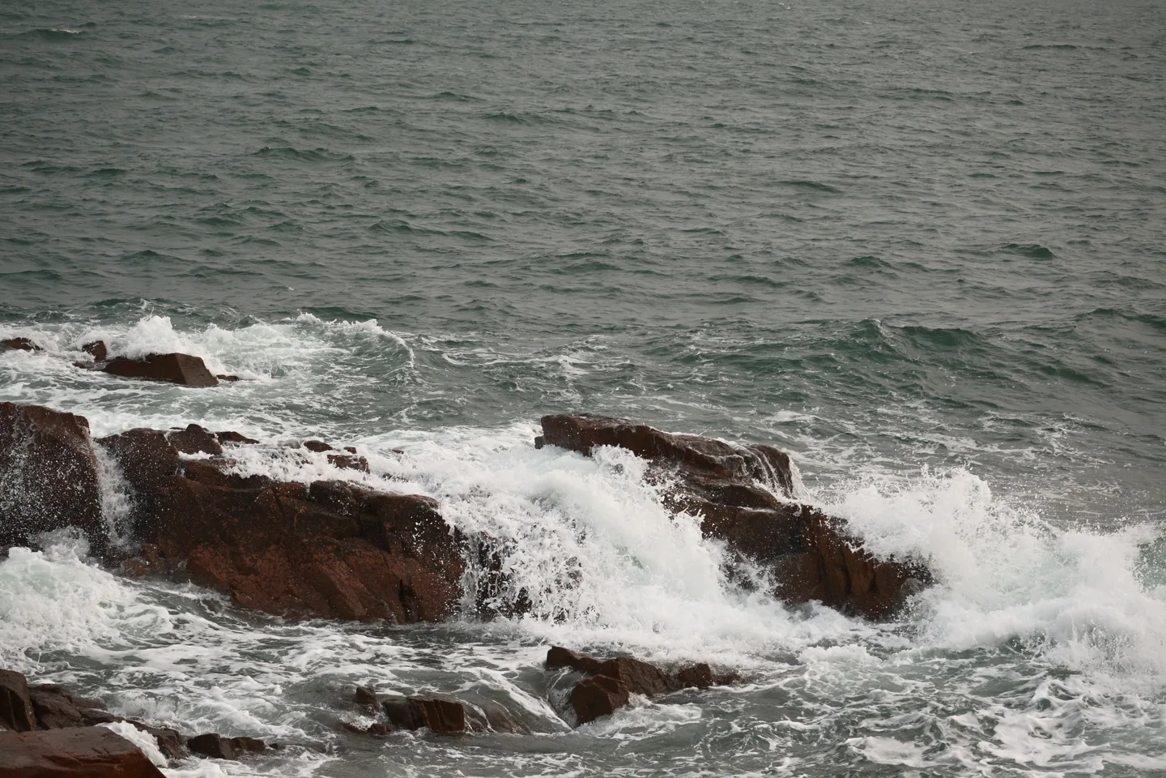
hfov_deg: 27.0
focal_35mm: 75
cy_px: 389
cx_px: 583
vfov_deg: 18.2
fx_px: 2429
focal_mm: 50
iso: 560
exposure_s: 1/4000
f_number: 4.5
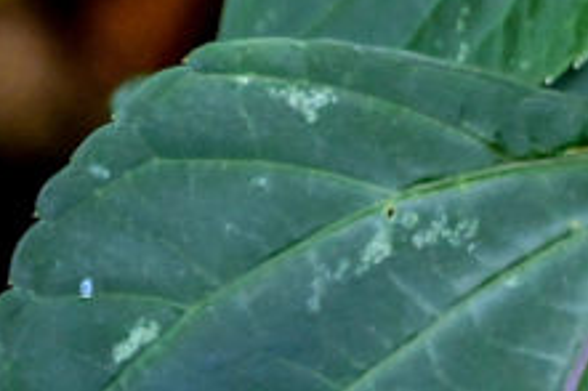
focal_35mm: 1140
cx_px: 1096
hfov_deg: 1.8
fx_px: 18606
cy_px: -588
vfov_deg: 1.2
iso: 3200
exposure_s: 1/160
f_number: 6.3
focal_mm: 140
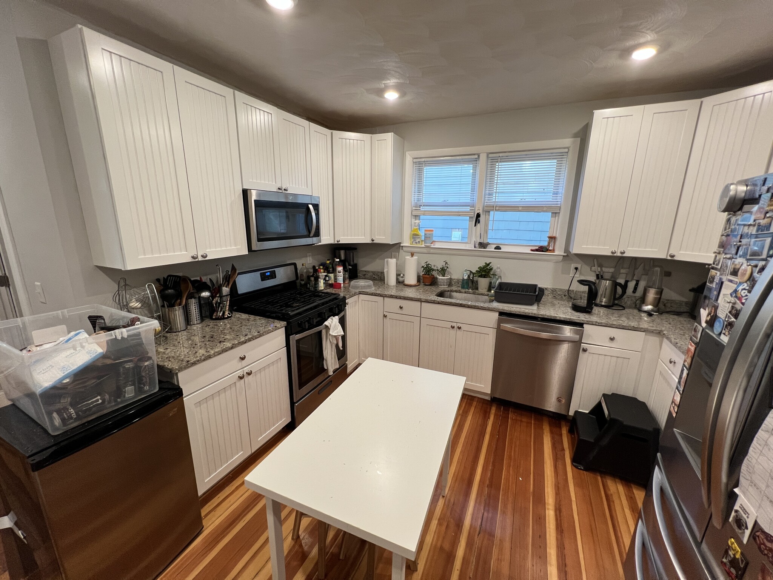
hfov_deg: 106.2
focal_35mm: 13
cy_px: 290
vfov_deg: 89.9
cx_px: 386
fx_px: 290
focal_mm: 1.57
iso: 200
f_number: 1.8
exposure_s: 1/120
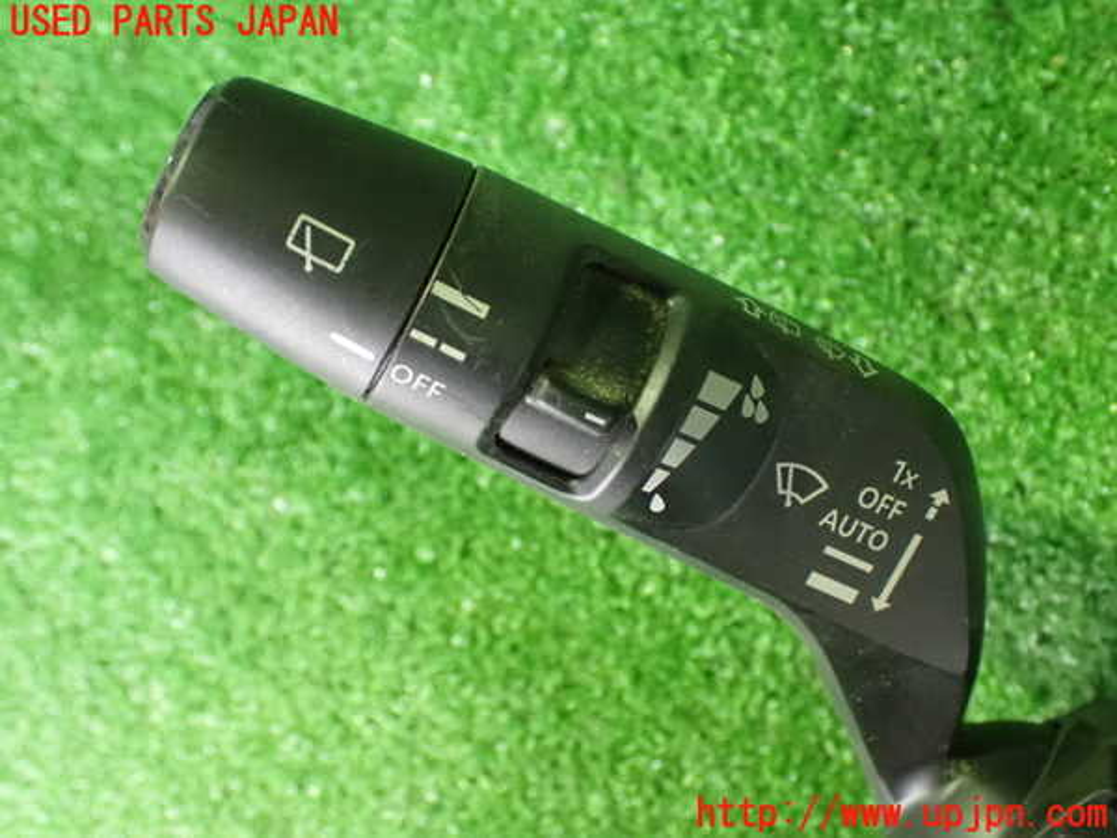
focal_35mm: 38
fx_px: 1226
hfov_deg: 49.0
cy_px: 419
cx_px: 558
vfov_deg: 37.7
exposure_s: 1/25
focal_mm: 6.83
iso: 1600
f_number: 2.7
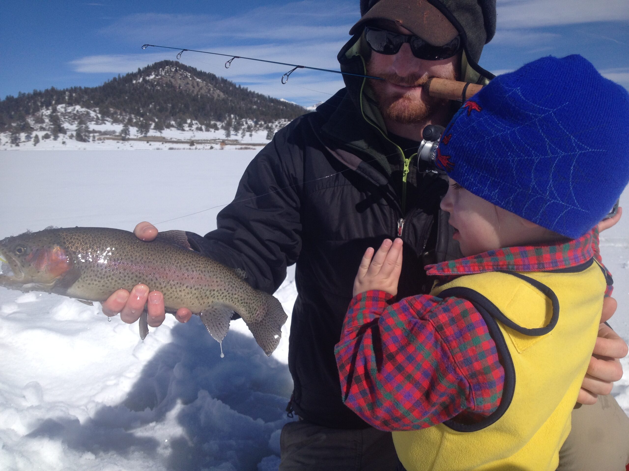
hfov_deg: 52.6
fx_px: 636
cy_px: 236
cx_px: 314
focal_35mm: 35
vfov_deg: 40.7
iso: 50
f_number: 2.4
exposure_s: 1/3690
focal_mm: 4.28
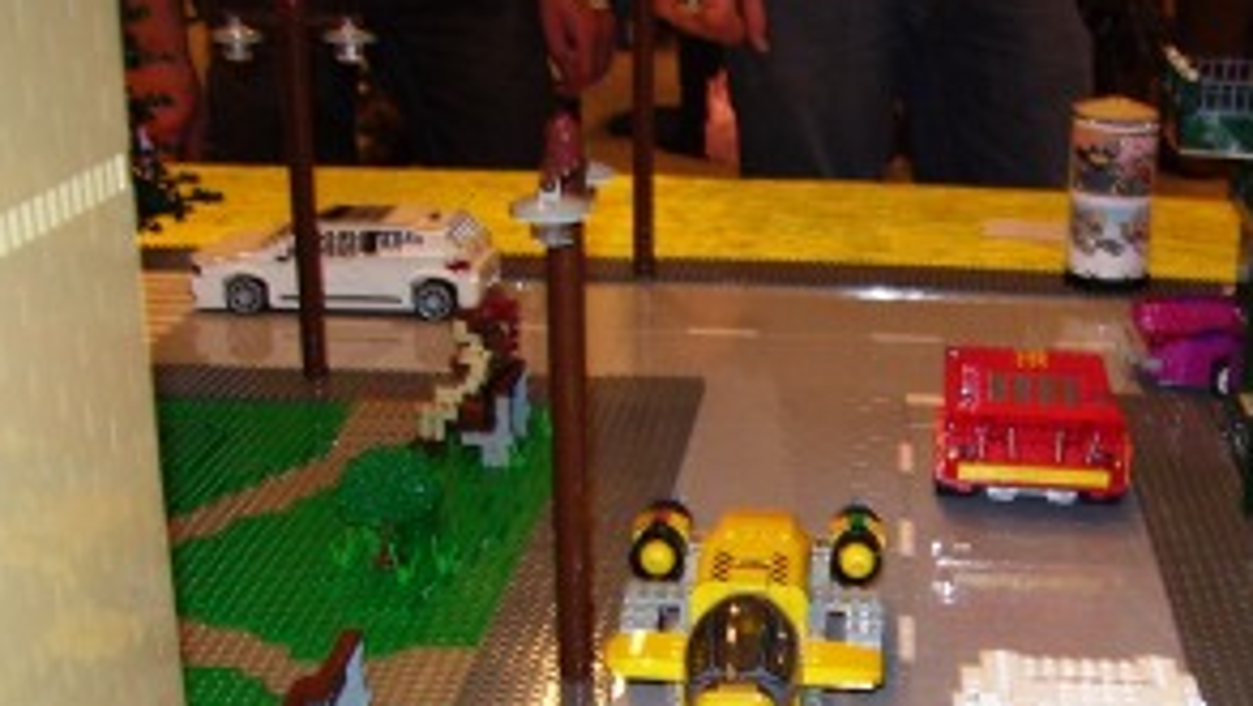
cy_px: 667
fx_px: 1994
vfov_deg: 19.6
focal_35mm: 60
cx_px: 877
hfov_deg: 34.4
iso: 80
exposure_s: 1/60
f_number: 2.7
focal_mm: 6
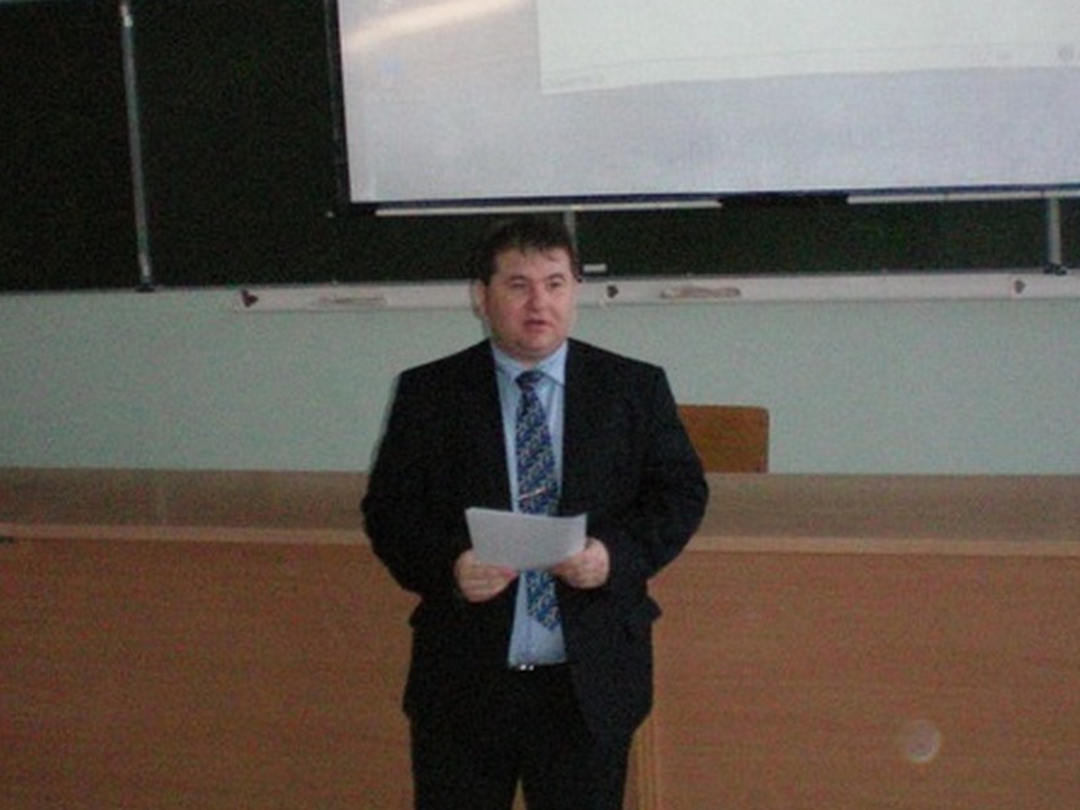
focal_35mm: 38
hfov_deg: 49.0
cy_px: 405
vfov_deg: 37.7
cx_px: 540
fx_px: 1186
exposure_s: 1/60
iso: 400
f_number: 3.1
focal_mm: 6.3
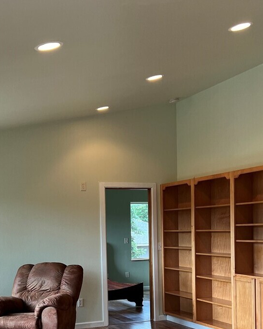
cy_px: 248
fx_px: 526
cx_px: 118
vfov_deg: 34.0
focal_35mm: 54
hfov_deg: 28.1
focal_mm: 5.7
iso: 80
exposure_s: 1/60
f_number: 1.5
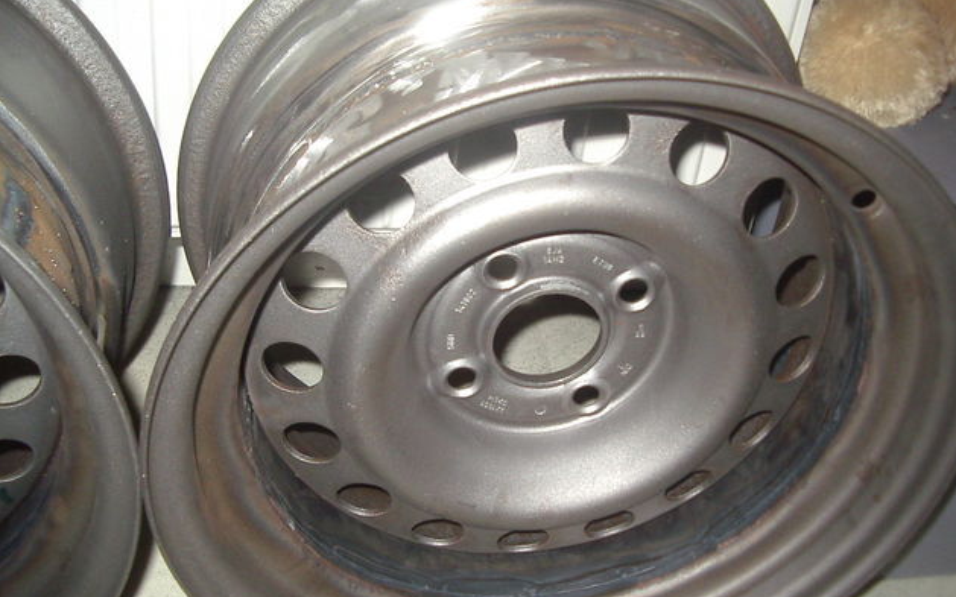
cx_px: 485
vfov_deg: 31.2
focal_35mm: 41
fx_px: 1068
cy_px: 313
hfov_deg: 48.2
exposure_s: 1/60
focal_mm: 5.8
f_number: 2.6
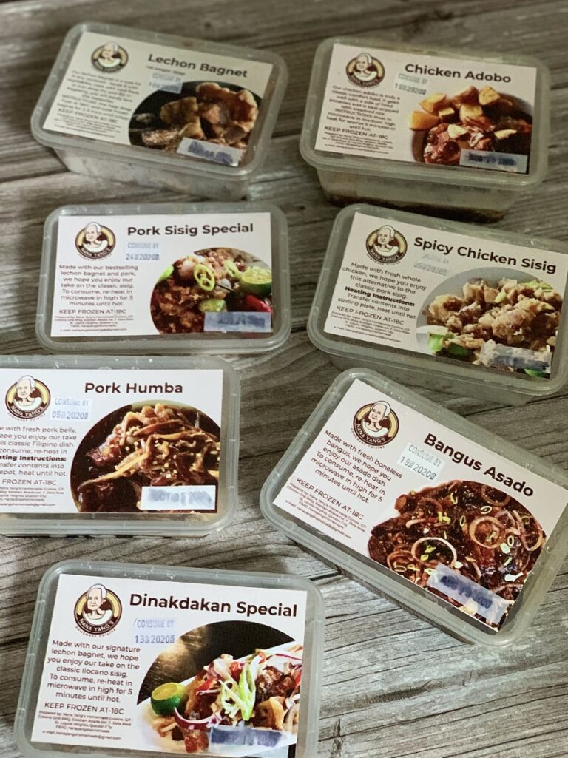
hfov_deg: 28.0
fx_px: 1138
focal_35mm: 52
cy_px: 379
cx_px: 284
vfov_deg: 36.8
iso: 500
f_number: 2.4
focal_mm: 6
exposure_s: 1/38
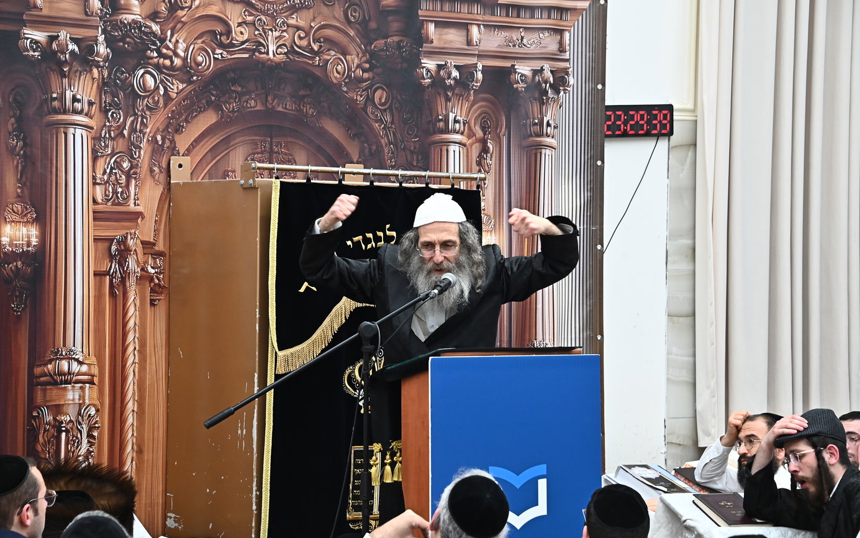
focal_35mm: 103
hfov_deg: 20.2
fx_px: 2414
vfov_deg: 12.7
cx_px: 433
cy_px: 271
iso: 1600
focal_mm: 100
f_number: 7.1
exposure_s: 1/200
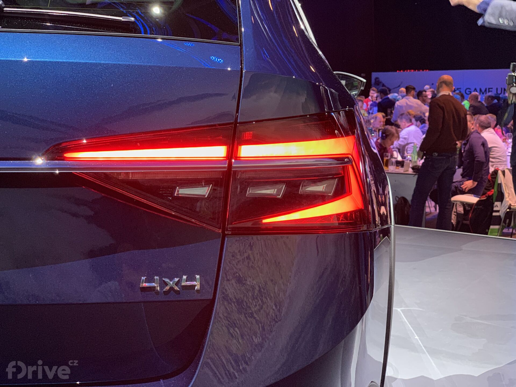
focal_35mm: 52
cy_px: 194
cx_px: 258
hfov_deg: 36.8
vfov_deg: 28.0
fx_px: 775
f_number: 2.4
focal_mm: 6
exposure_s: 1/40
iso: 200
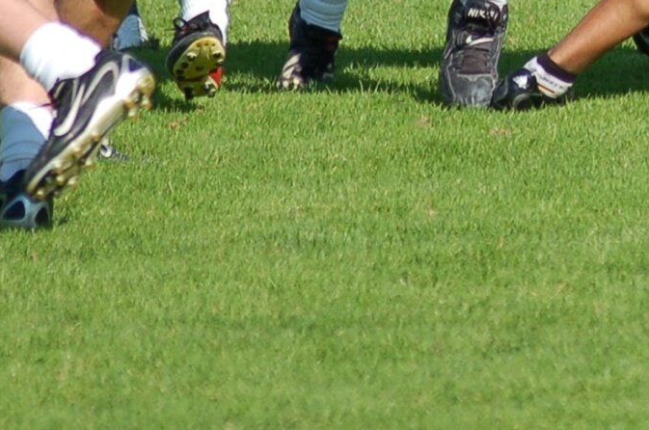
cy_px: -251
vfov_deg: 2.3
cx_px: 897
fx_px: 10580
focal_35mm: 588
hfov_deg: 3.5
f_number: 4.5
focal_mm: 120
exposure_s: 1/1250
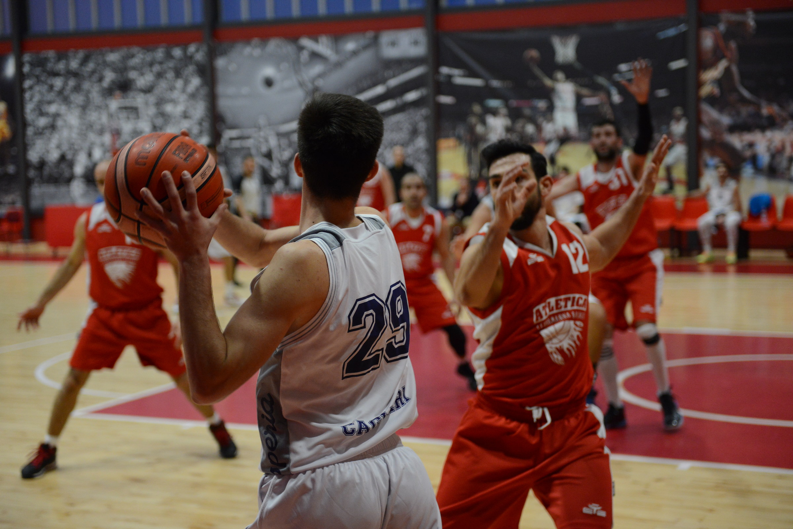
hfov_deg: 32.4
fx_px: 1366
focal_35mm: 62
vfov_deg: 21.9
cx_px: 396
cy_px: 264
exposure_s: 1/800
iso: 3200
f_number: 2.8
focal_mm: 62
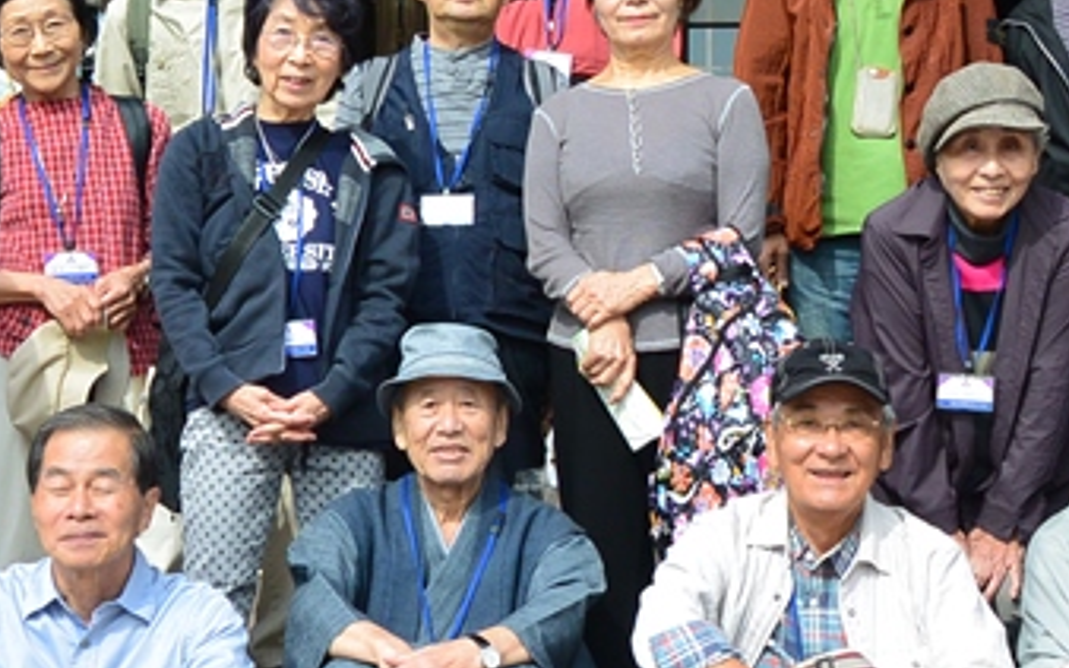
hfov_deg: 19.5
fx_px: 3058
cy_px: 182
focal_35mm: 105
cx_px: 919
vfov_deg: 12.4
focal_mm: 12.7
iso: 160
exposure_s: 1/640
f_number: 4.5
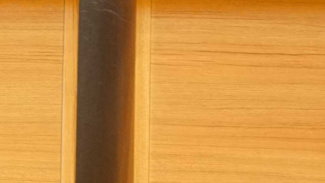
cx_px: -583
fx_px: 2490
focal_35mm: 289
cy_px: -204
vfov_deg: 4.1
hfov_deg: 6.9
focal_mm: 42
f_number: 4.5
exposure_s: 1/160
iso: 2500
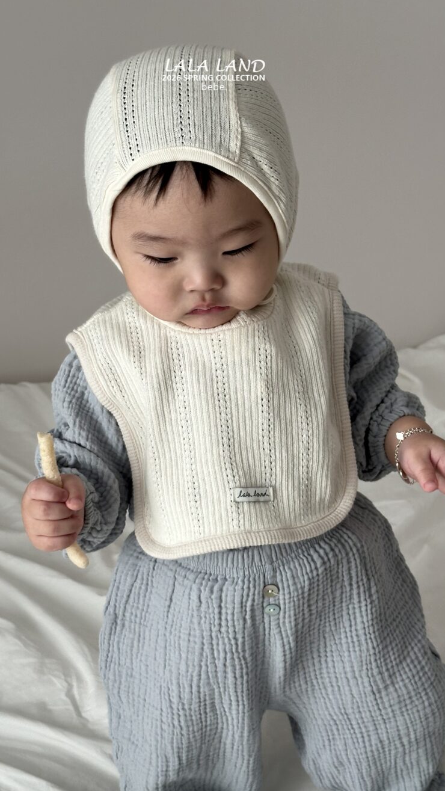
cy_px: 399
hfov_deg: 22.6
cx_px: 214
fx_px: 1111
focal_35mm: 53
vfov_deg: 39.2
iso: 64
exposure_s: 1/121
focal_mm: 6.86
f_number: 1.78
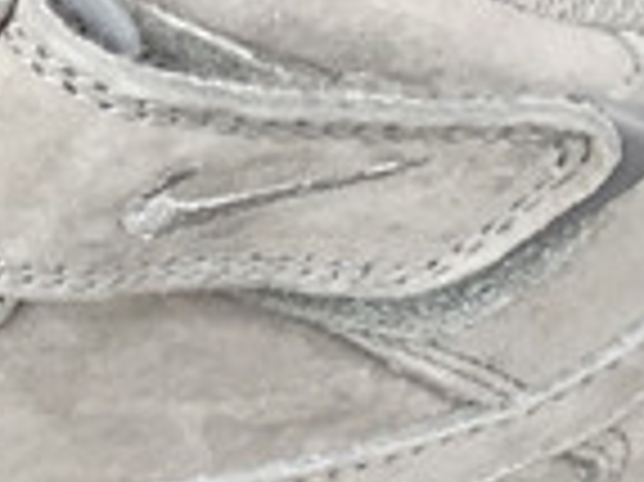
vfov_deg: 7.5
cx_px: -671
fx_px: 3625
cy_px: -119
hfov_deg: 9.5
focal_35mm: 195
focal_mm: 3.3
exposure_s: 1/100
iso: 32
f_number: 2.4
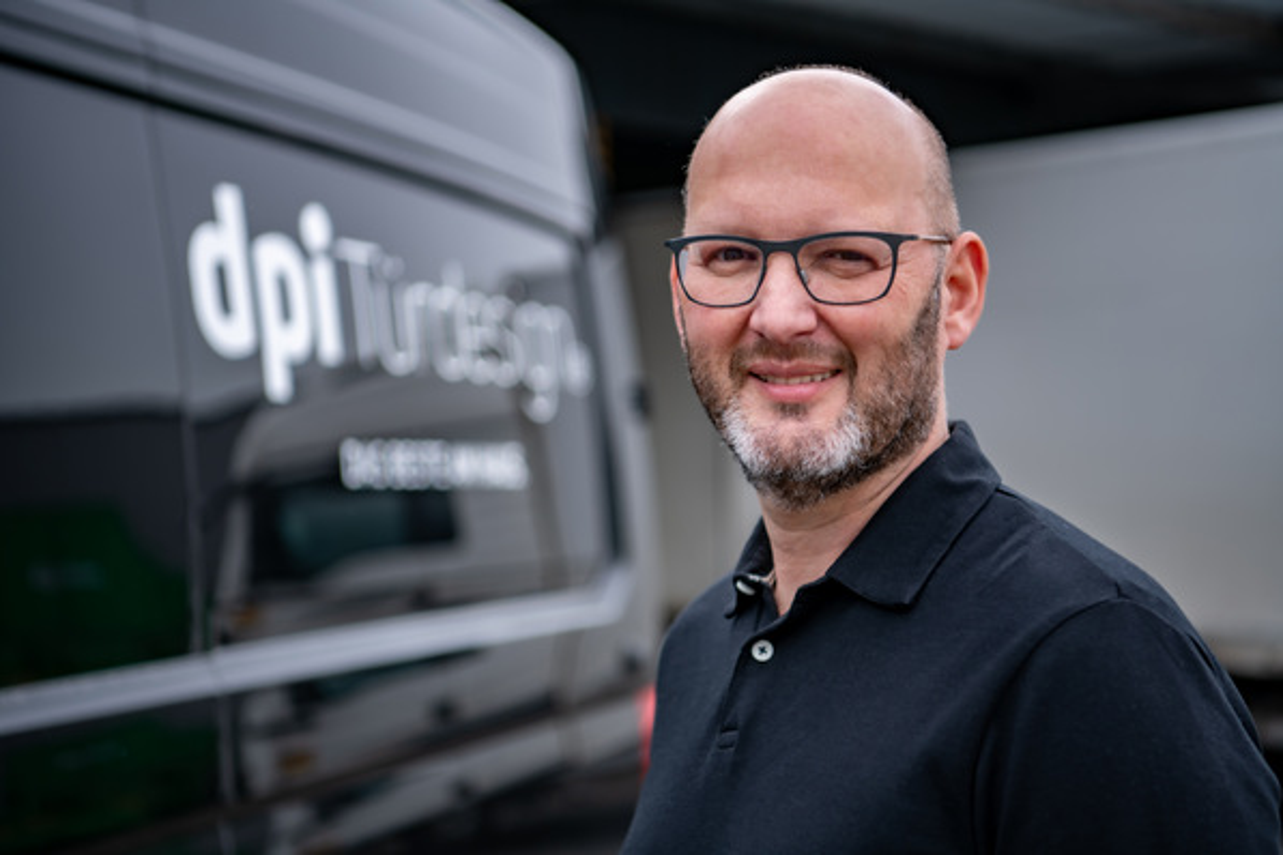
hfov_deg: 28.8
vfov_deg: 19.5
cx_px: 642
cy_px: 428
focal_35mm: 70
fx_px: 2495
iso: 100
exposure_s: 1/500
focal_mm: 70
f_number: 2.8
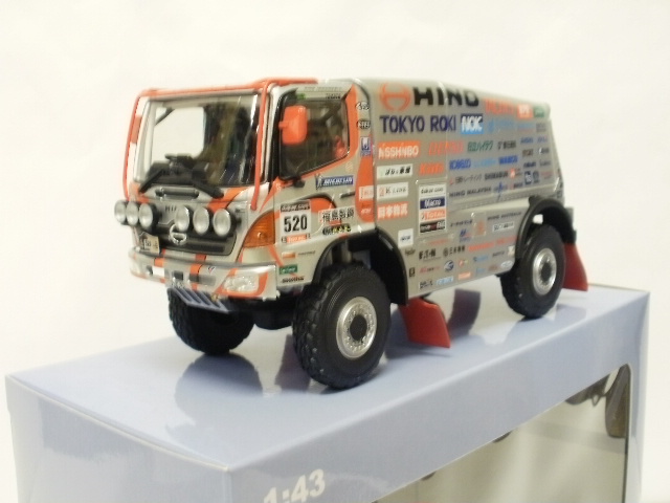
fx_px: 852
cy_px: 252
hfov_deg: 42.9
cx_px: 335
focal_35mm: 44
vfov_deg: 32.9
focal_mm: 7.7
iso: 125
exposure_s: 1/4
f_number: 4
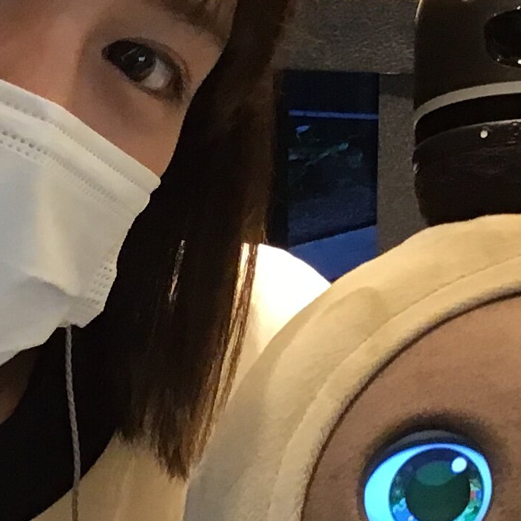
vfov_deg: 13.9
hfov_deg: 13.9
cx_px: 179
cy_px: 442
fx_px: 2129
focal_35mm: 125
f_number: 2.4
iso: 100
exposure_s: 1/30
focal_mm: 3.3
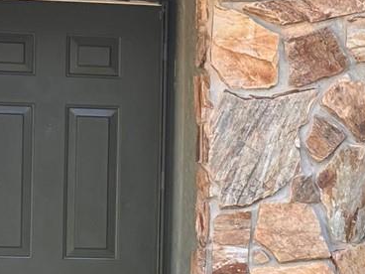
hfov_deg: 8.7
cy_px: 259
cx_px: 344
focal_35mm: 226
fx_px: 2383
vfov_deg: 6.6
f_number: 1.6
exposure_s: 1/387
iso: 32
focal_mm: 5.96
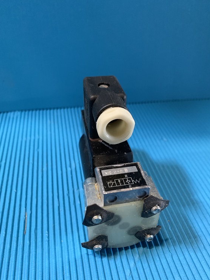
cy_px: 150
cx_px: 112
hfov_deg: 49.7
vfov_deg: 63.4
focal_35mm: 28
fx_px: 226
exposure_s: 1/30
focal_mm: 4.25
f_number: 1.8
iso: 500
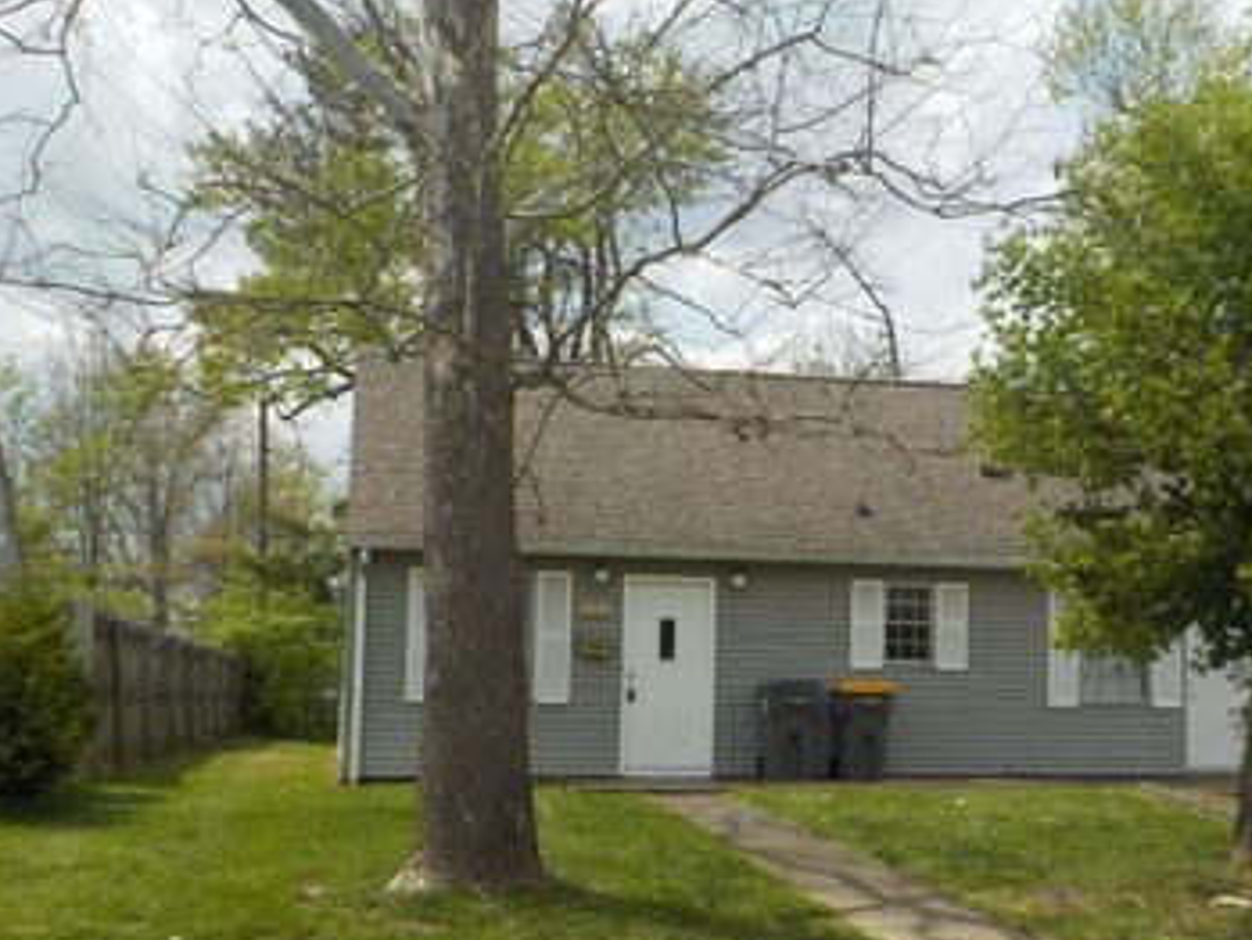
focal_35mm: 43
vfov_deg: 33.5
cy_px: 547
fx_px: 1556
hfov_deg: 43.2
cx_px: 832
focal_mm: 4.1
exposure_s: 1/1250
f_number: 3.3
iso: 125
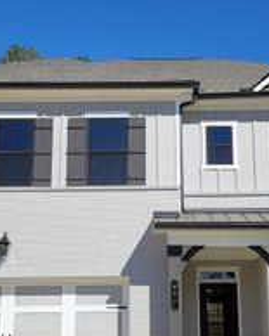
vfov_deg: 29.9
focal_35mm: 63
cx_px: 165
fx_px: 627
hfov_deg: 24.1
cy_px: 209
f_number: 1.8
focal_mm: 7
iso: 20
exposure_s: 1/1179
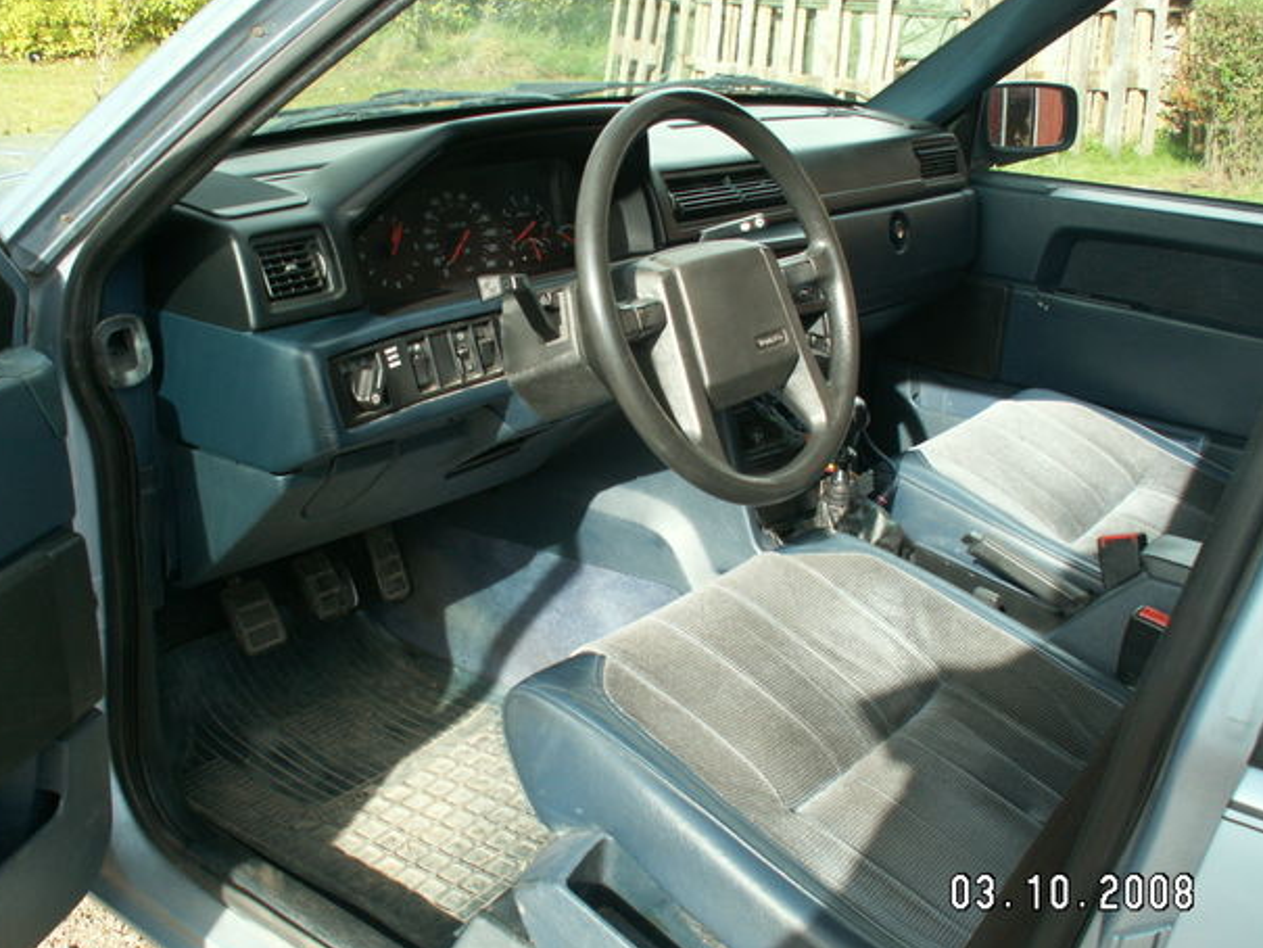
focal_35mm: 37
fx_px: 1350
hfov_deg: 50.1
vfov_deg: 38.7
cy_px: 489
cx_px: 637
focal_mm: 5.86
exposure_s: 1/80
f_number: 4.5
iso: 50
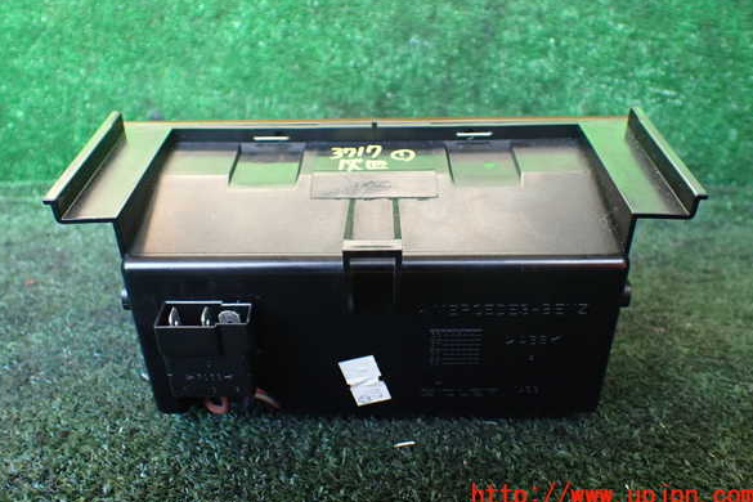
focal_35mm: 32
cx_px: 376
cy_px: 223
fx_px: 669
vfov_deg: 41.1
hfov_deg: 58.7
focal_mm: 5.4
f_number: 2.3
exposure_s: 1/125
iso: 400
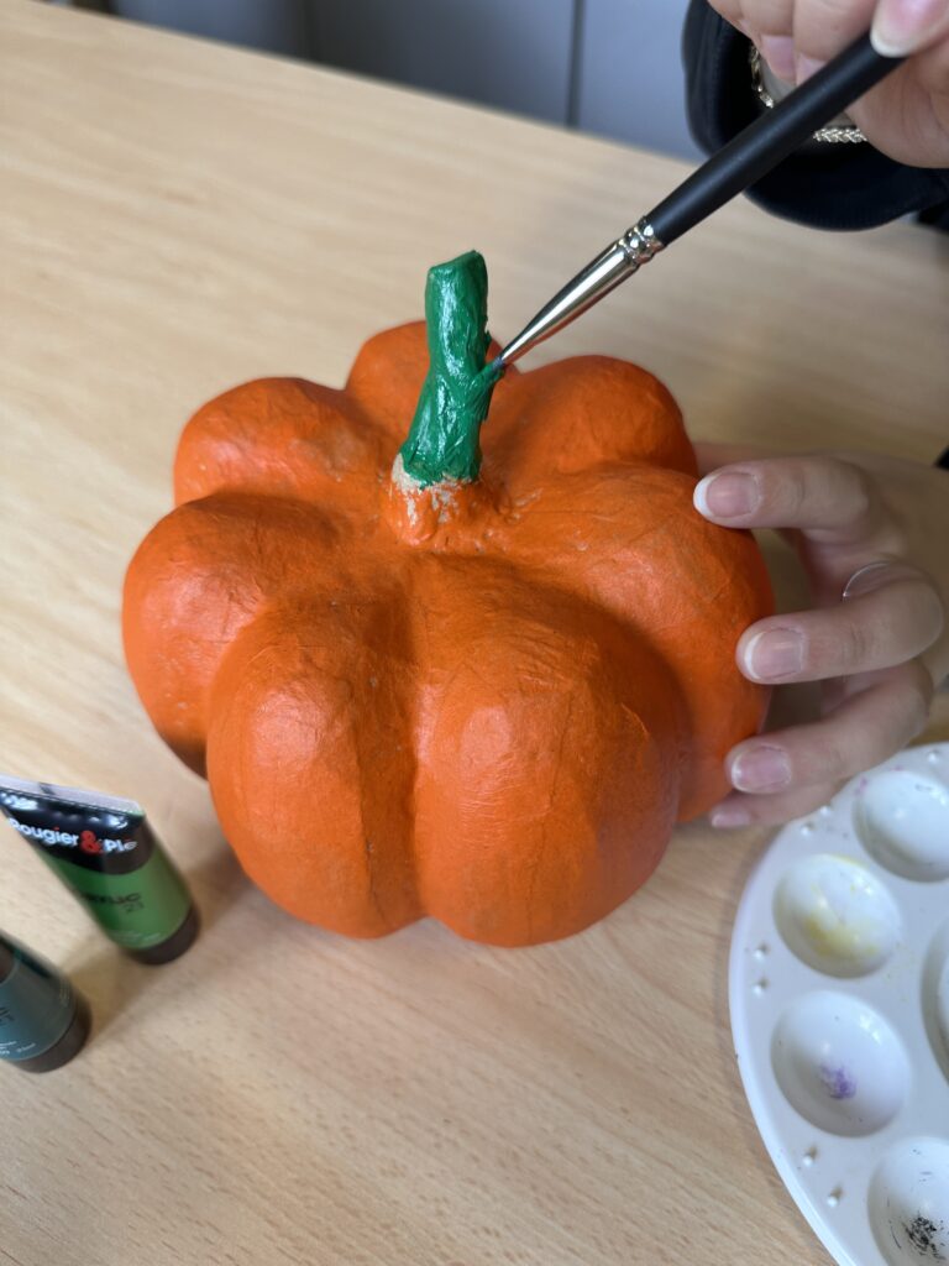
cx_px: 474
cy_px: 633
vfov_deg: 71.6
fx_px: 877
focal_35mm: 24
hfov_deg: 56.8
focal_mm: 6.86
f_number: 1.78
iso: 64
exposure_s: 1/100
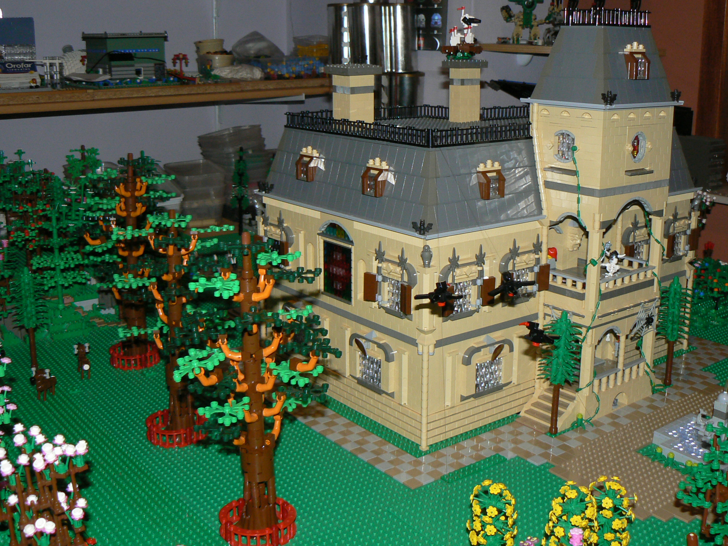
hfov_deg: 46.8
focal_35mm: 40
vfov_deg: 35.9
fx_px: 841
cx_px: 394
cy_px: 245
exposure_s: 1/25
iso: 100
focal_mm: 6
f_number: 2.8
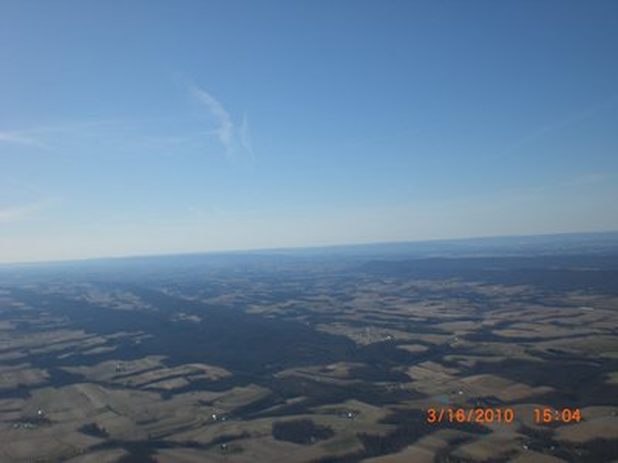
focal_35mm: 38
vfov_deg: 37.7
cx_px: 309
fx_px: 678
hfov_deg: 49.0
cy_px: 232
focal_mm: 6.3
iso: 50
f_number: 4.4
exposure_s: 1/1000
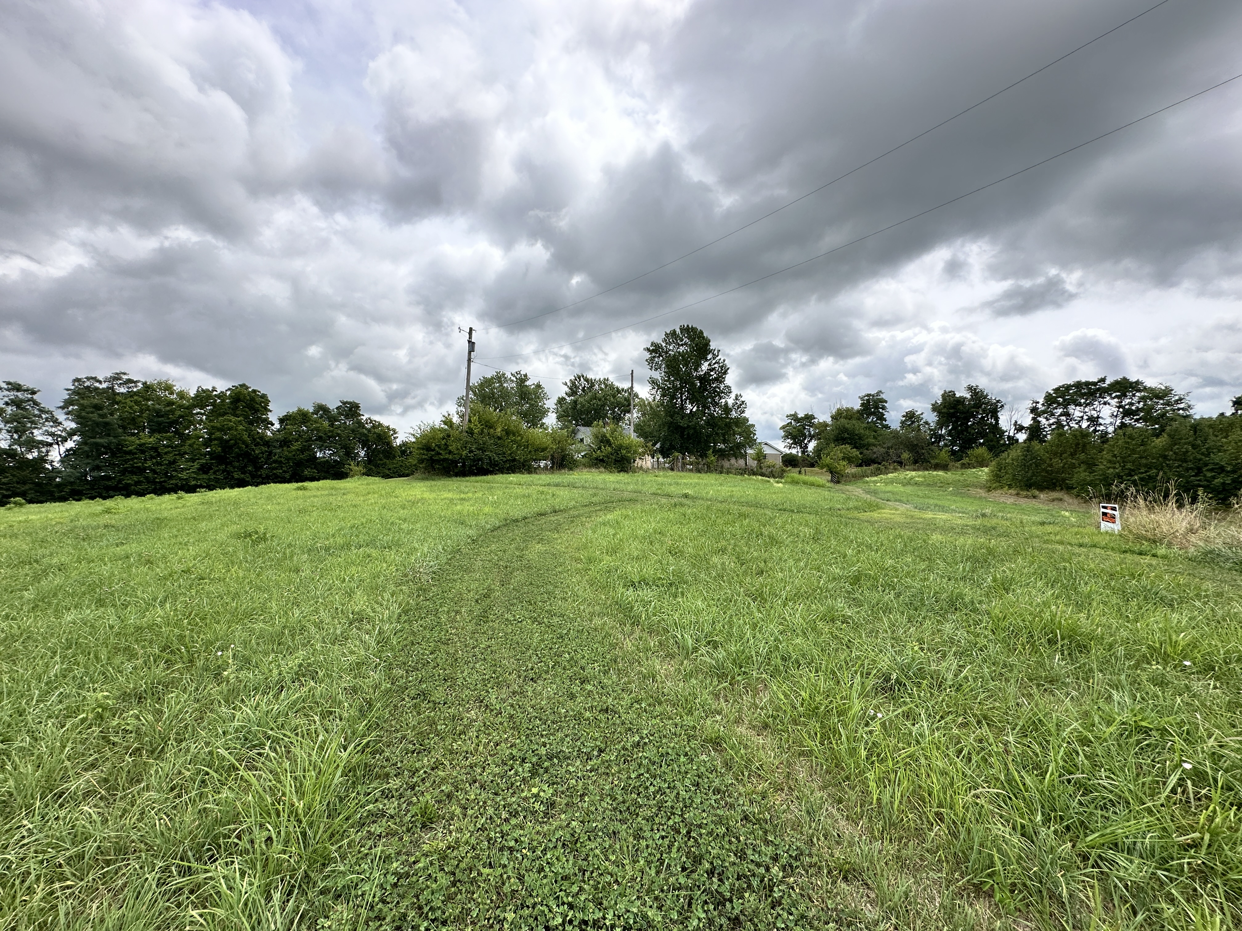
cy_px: 466
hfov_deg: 102.1
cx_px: 621
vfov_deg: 85.7
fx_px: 502
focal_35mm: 14
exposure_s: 1/2304
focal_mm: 2.22
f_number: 2.2
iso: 50
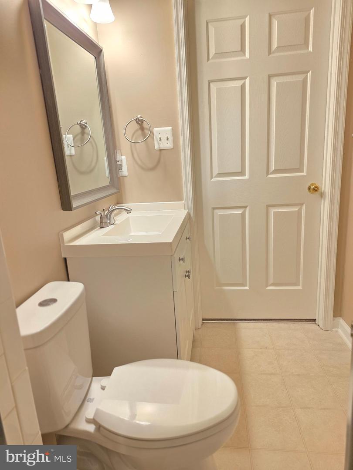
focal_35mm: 23
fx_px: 313
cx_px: 176
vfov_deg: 73.9
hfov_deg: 58.9
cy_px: 235
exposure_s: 1/120
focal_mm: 6.25
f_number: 1.7
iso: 250
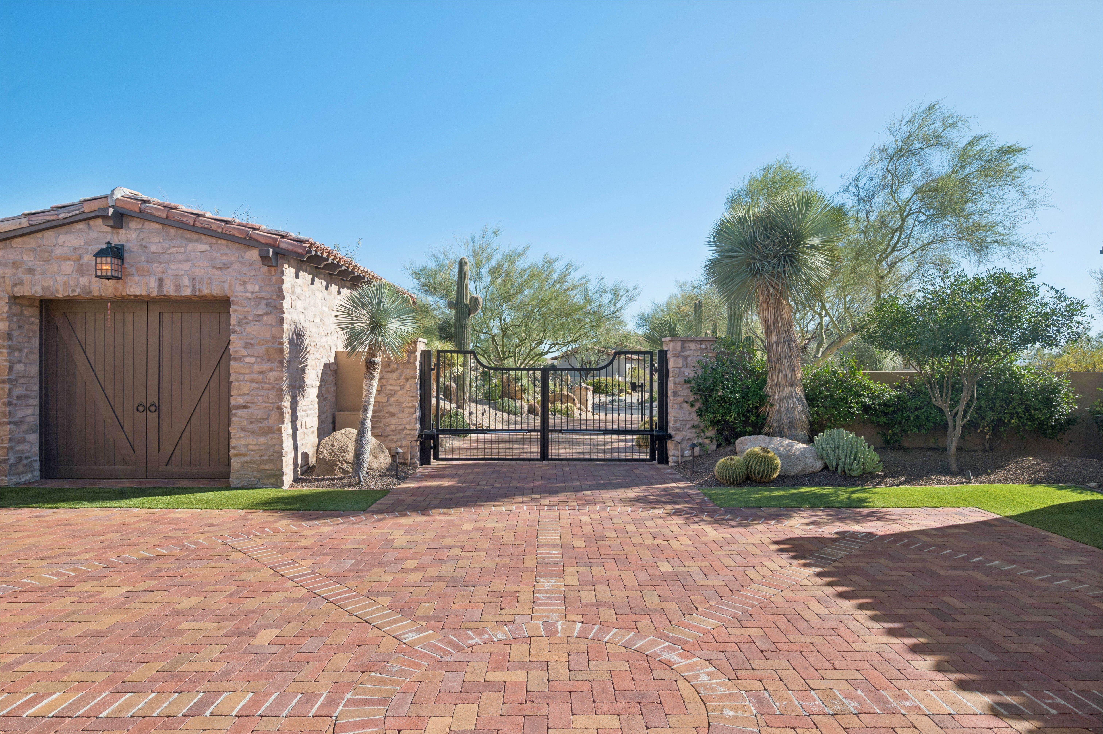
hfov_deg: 85.5
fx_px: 597
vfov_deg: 63.1
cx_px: 552
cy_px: 367
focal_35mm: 20
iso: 320
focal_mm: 19.5
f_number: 8
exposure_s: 1/160
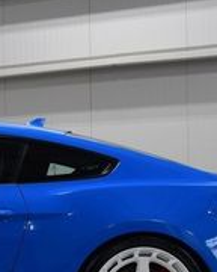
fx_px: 1284
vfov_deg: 12.0
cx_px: -96
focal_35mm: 160
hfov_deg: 9.4
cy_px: 232
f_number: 7.1
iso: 400
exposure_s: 1/30
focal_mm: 32
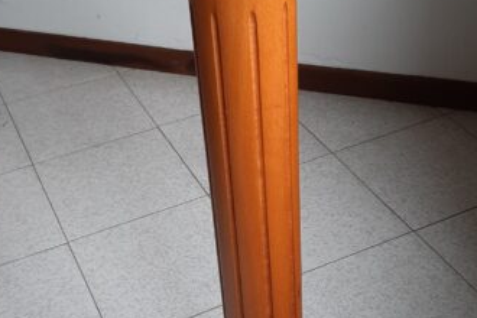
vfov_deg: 31.8
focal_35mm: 42
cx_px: 234
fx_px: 556
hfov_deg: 46.4
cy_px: 187
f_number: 1.7
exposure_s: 1/50
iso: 64
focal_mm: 3.93
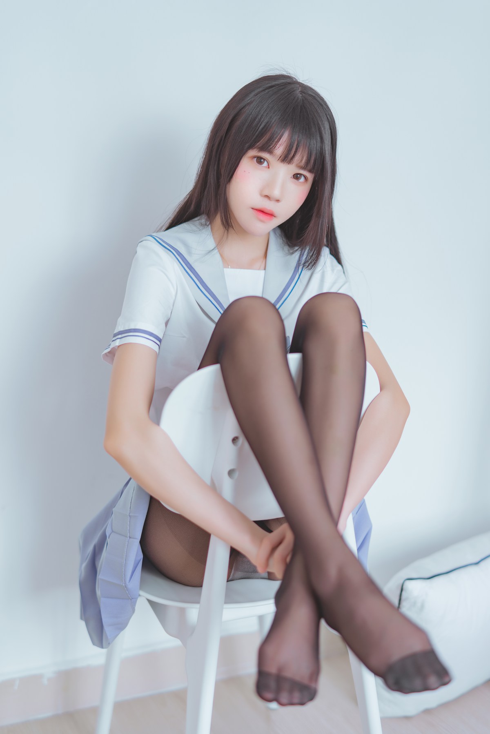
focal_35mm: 50
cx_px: 245
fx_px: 1020
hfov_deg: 27.0
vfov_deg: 39.6
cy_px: 367
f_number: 1.4
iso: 125
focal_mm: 50
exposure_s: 1/100
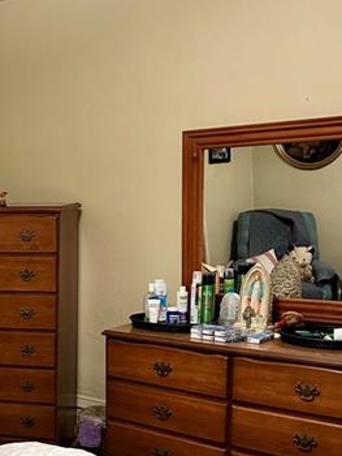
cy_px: 354
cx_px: 21
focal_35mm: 57
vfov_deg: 33.0
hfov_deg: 24.8
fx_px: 750
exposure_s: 1/60
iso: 250
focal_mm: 5.7
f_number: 1.5
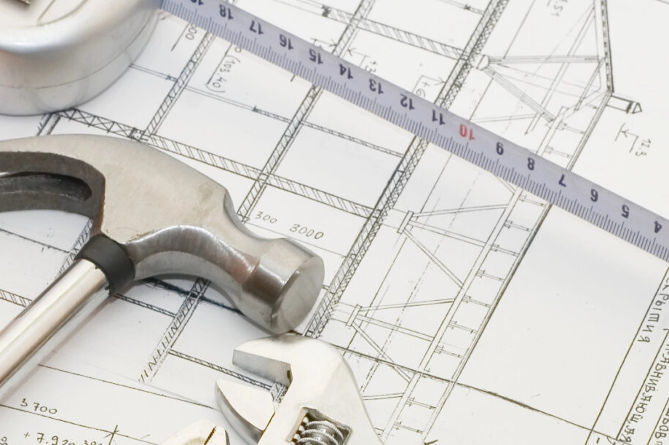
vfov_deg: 6.5
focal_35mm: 209
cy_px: 417
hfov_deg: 9.8
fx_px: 3880
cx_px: 217
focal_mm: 50
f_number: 8
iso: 200
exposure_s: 1/125
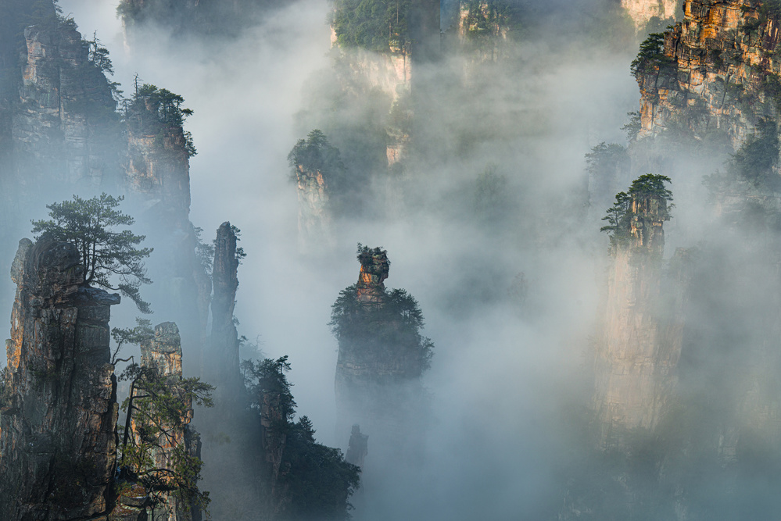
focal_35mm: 135
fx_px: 2930
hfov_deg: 15.2
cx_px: 390
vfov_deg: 10.2
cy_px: 260
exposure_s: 1/200
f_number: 4
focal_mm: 135
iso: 100
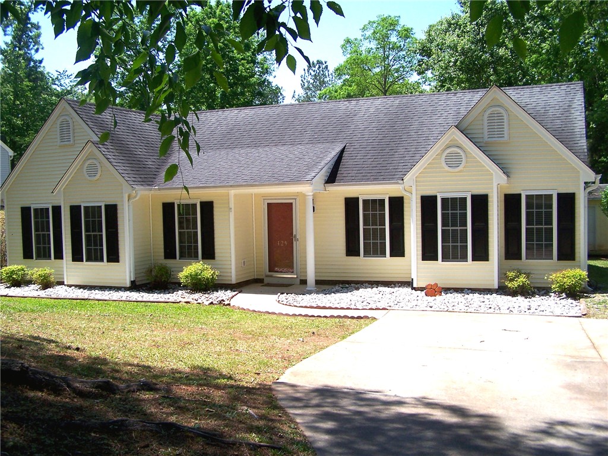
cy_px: 228
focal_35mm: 38
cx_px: 304
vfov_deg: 37.7
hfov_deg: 49.0
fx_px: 667
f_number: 2.8
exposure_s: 1/901
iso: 79
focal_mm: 6.3
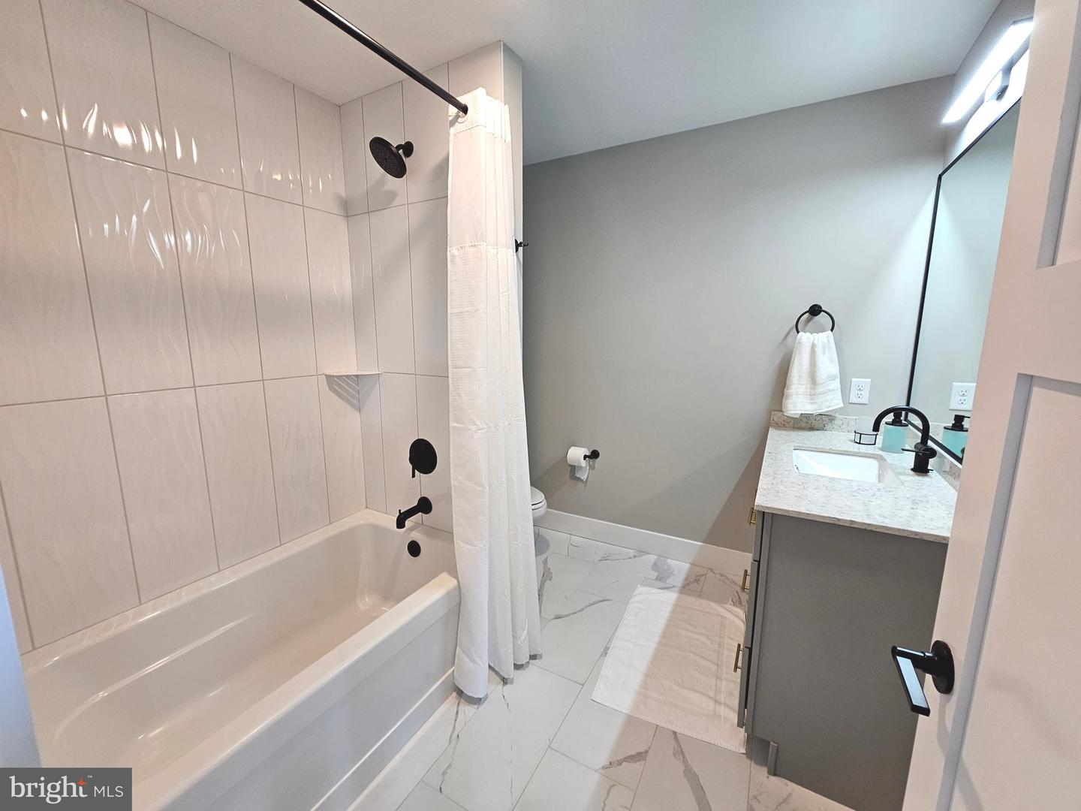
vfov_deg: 89.9
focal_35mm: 13
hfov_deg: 106.2
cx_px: 540
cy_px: 406
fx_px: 406
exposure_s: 1/60
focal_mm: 2.2
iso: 160
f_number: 2.2
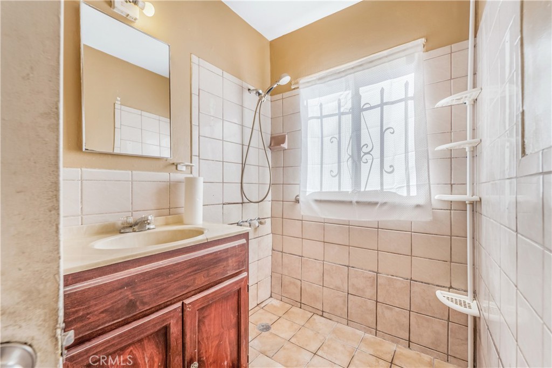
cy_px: 184
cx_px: 276
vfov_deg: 81.2
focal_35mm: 14
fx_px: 215
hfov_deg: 104.2
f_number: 7.1
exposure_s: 1/1600
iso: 125
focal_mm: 14
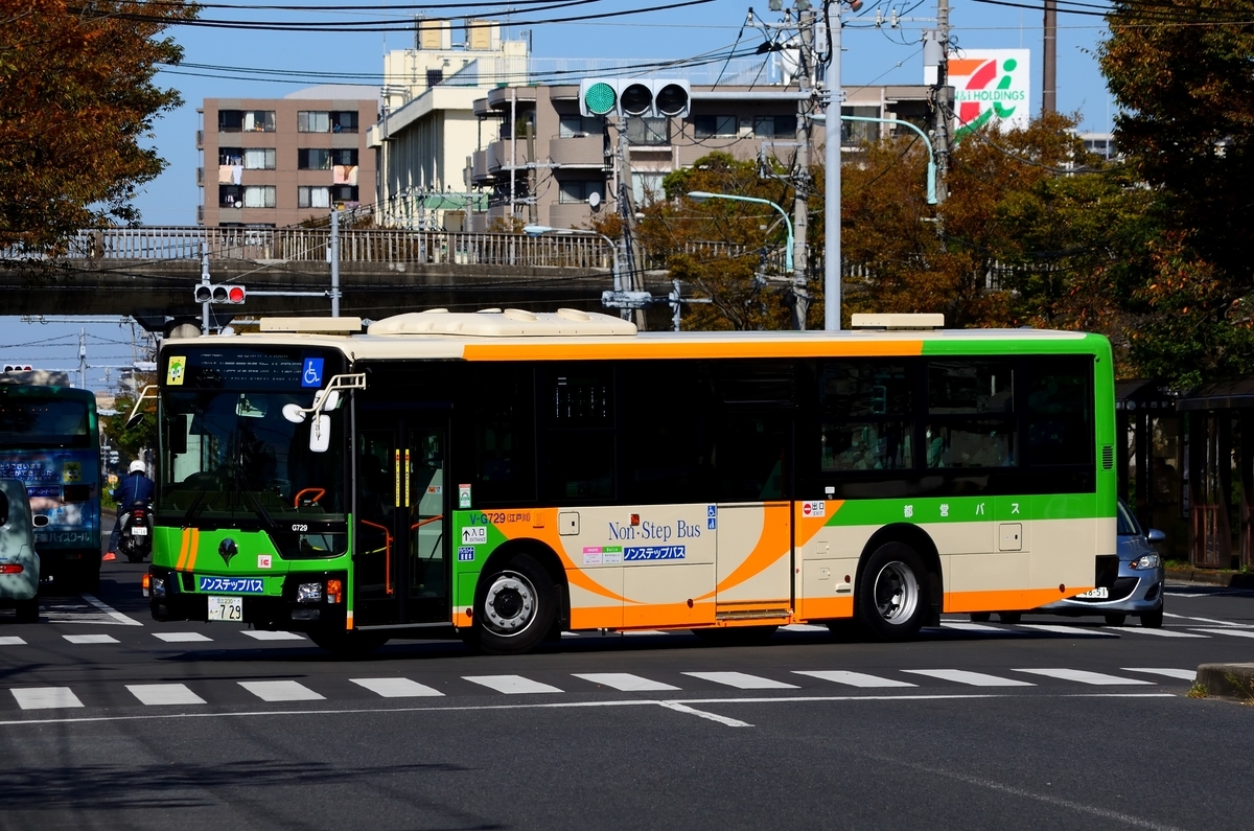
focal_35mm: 188
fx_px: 6518
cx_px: 627
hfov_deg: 11.0
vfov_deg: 7.3
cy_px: 416
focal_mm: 125
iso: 200
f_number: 9
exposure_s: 1/800
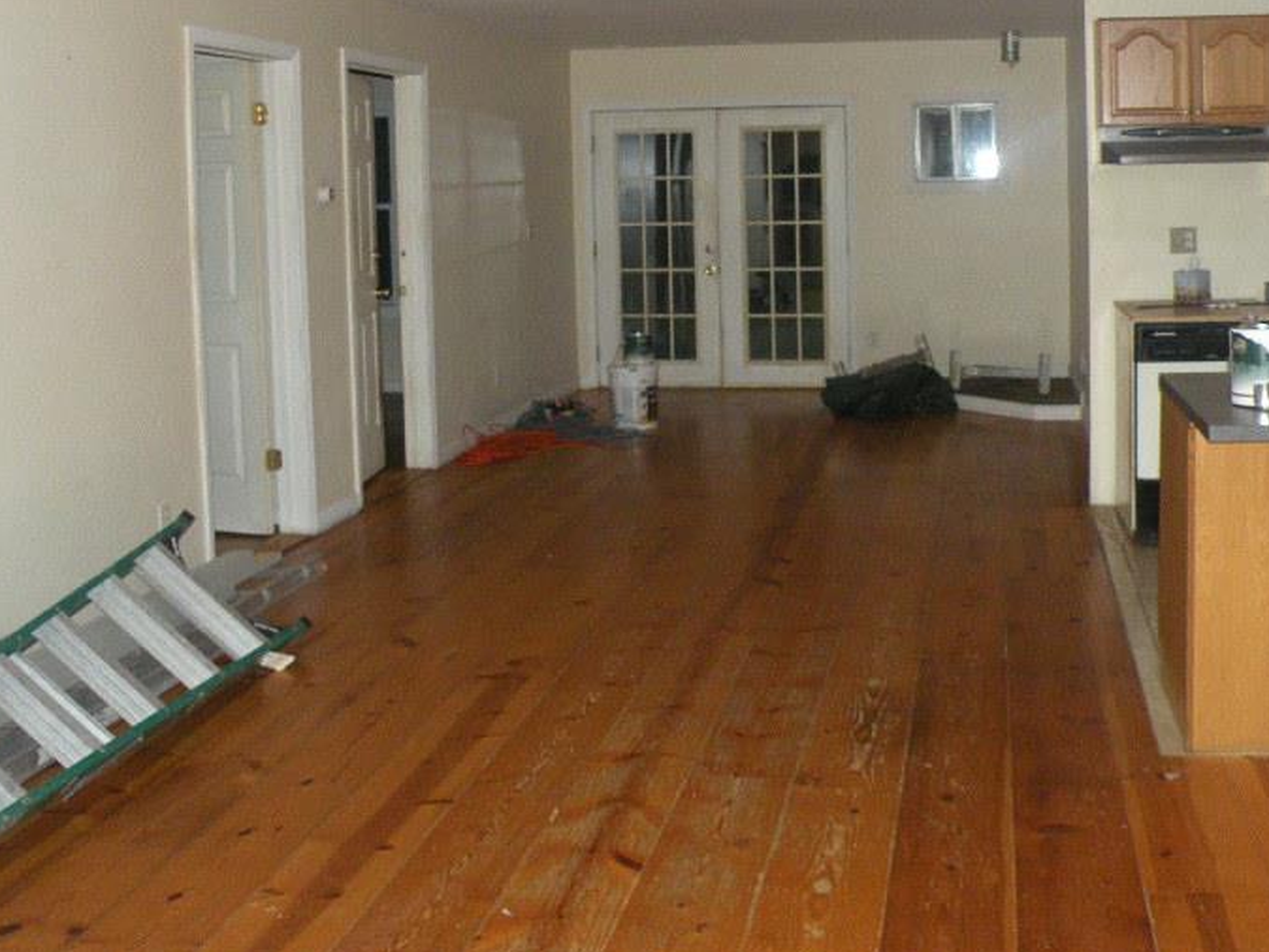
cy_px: 256
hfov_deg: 45.4
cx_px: 796
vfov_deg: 34.5
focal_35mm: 41
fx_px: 1504
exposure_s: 1/60
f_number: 2.8
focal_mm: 4.7
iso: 232
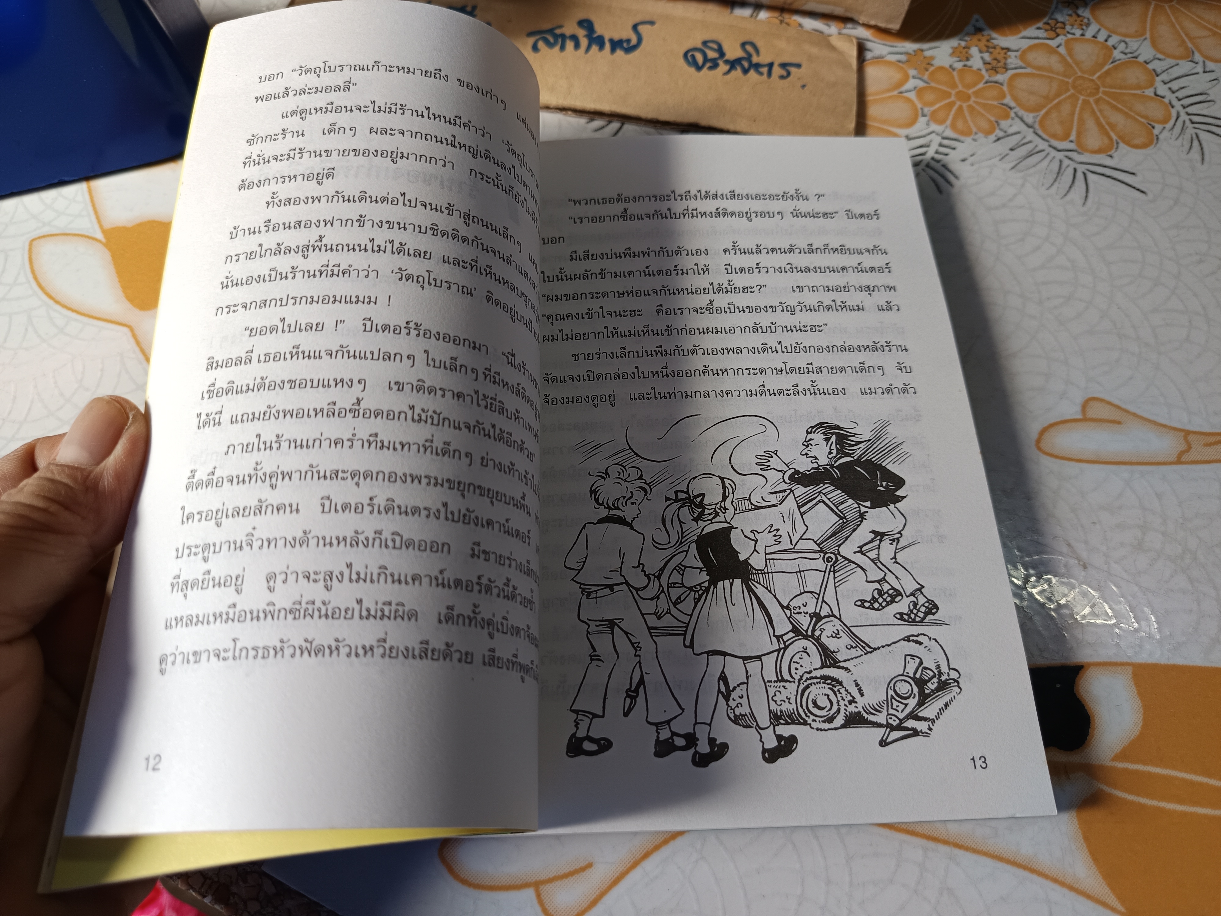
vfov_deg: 56.8
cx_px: 610
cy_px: 458
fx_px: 847
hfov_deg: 71.6
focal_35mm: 24
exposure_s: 1/50
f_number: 1.7
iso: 148
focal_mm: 5.31
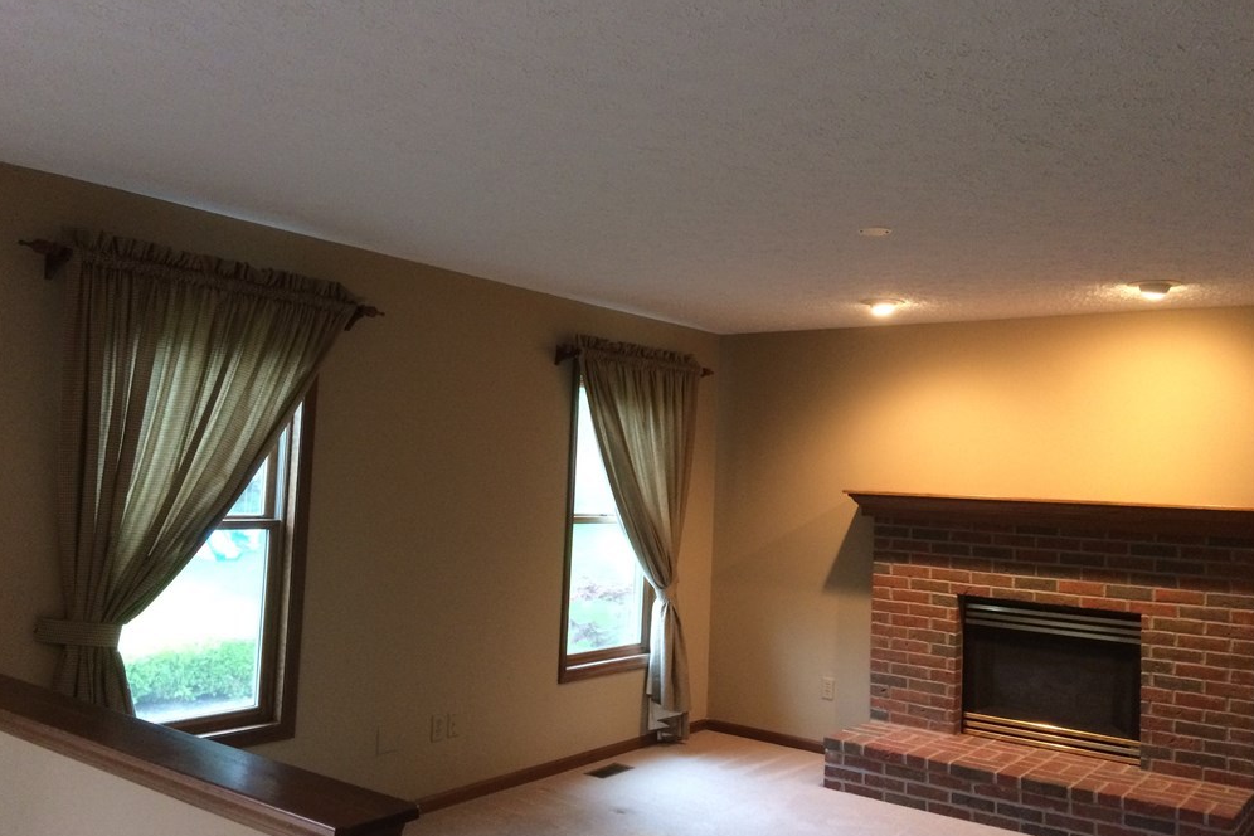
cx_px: 617
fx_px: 1080
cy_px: 412
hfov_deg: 60.3
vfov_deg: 42.3
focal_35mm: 31
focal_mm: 4.15
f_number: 2.2
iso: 200
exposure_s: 1/30
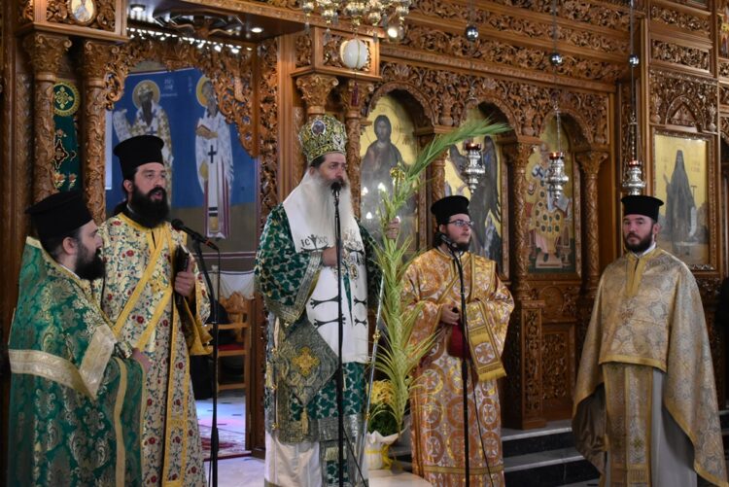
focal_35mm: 51
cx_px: 364
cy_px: 244
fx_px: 1033
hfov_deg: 38.9
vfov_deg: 26.5
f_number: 4.5
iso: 3600
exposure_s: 1/125
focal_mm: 34
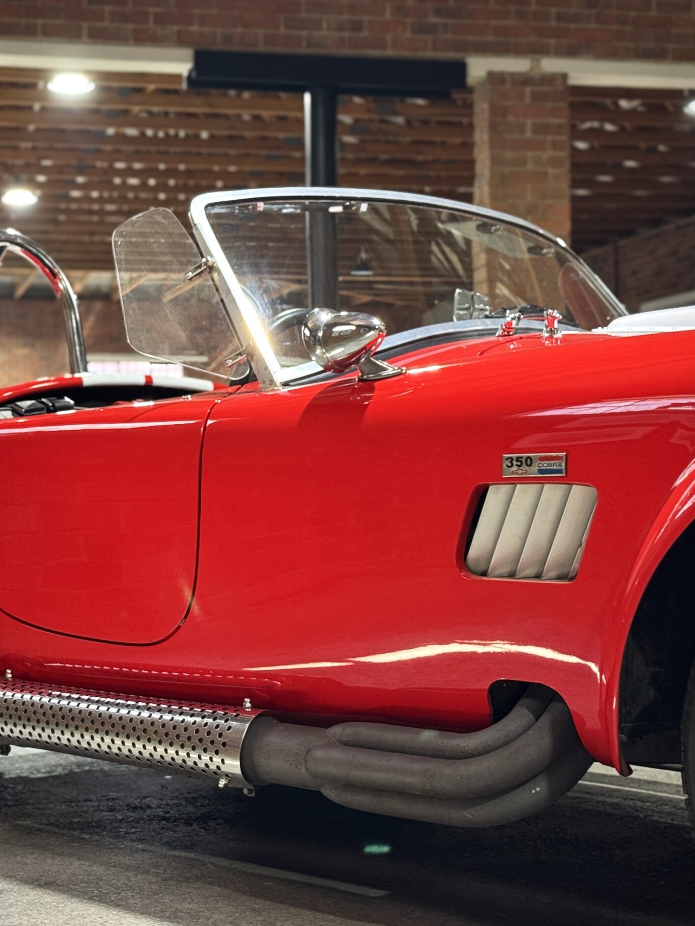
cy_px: 464
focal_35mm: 65
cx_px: 232
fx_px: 1740
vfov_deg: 29.8
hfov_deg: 22.5
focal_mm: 6.76
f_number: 1.78
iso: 320
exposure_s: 1/40
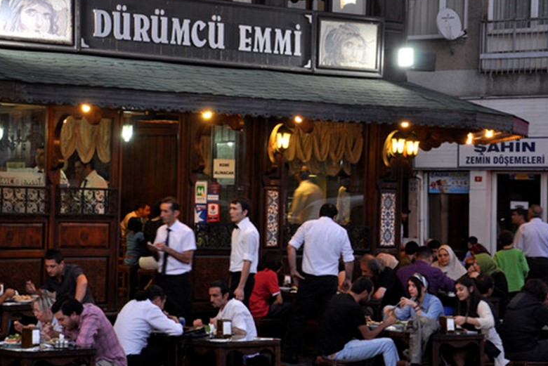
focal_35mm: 100
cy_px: 146
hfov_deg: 20.4
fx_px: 1523
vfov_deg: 13.7
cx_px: 204
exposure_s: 1/25
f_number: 5
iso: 400
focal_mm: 52
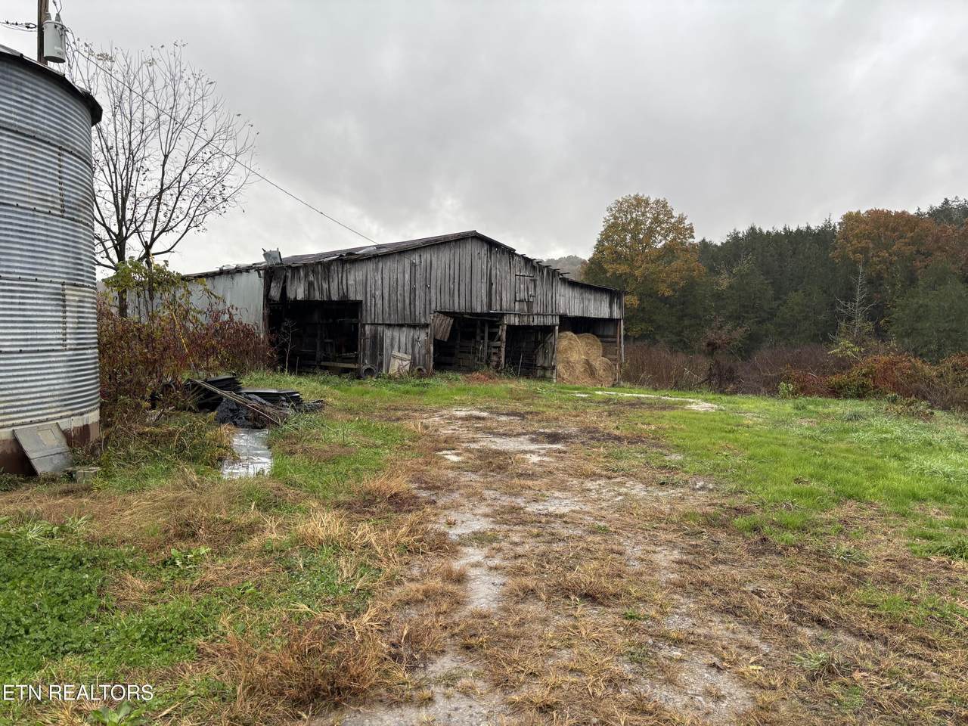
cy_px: 363
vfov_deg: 53.1
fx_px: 727
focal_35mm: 26
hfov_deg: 67.3
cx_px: 484
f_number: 1.6
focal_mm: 5.96
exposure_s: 1/121
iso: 64
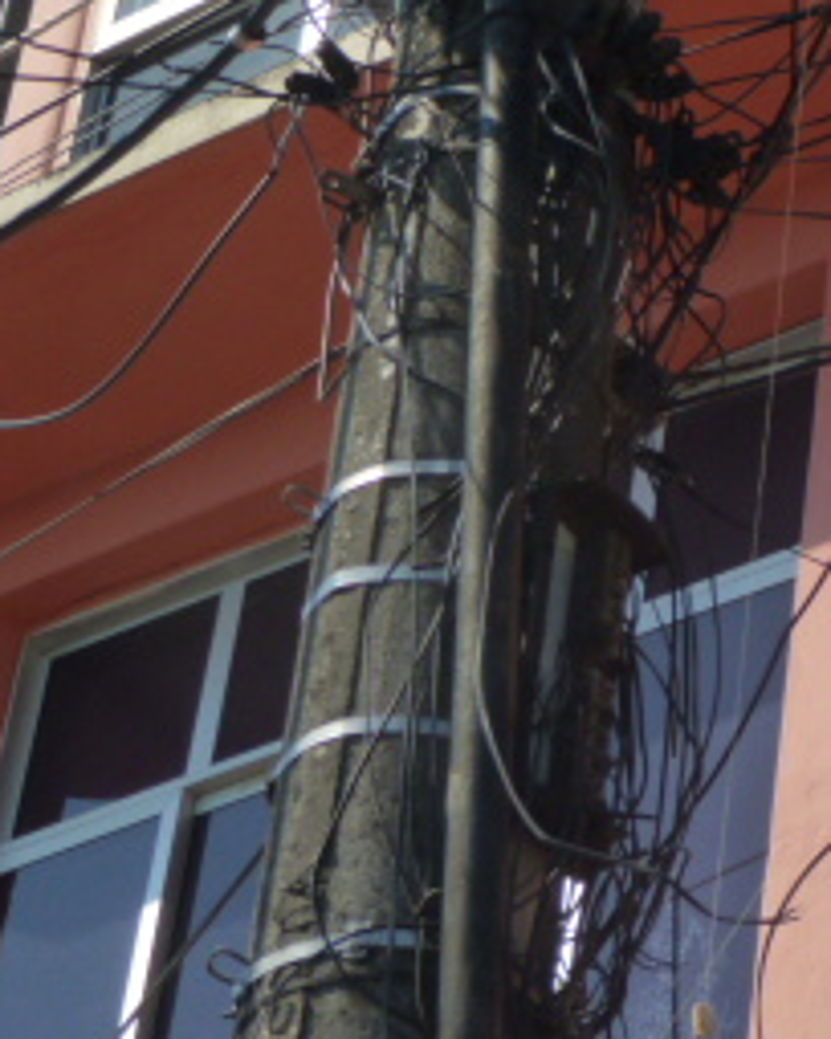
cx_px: 1234
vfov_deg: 12.3
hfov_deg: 9.6
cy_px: 758
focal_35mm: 157
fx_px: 4827
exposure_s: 1/1000
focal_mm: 11.5
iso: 160
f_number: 4.5
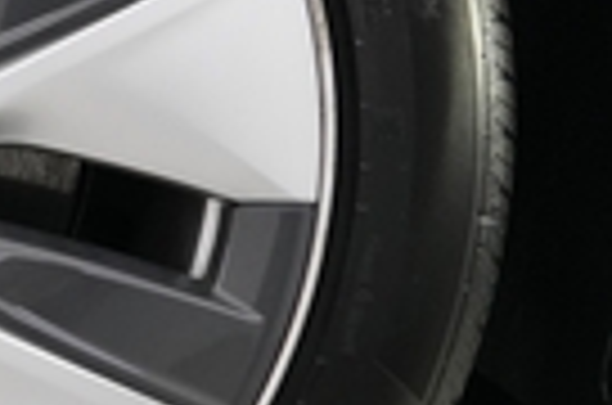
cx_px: -274
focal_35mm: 118
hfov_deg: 16.1
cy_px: 135
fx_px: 2001
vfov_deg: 11.5
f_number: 2.8
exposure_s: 1/160
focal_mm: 25
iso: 3200
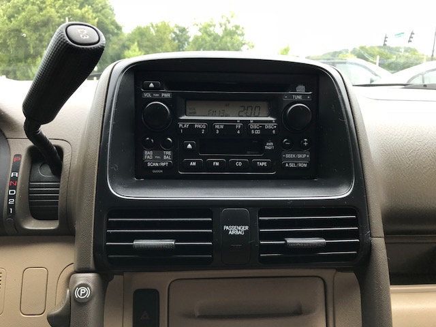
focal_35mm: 28
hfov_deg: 63.4
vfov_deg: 49.7
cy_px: 164
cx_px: 218
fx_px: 353
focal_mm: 3.99
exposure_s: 1/191
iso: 20
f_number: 1.8
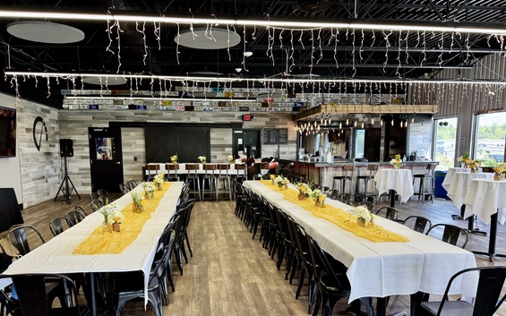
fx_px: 372
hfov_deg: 68.4
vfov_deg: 45.7
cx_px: 244
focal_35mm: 27
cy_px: 193
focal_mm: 6.76
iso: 80
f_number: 1.78
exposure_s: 1/120
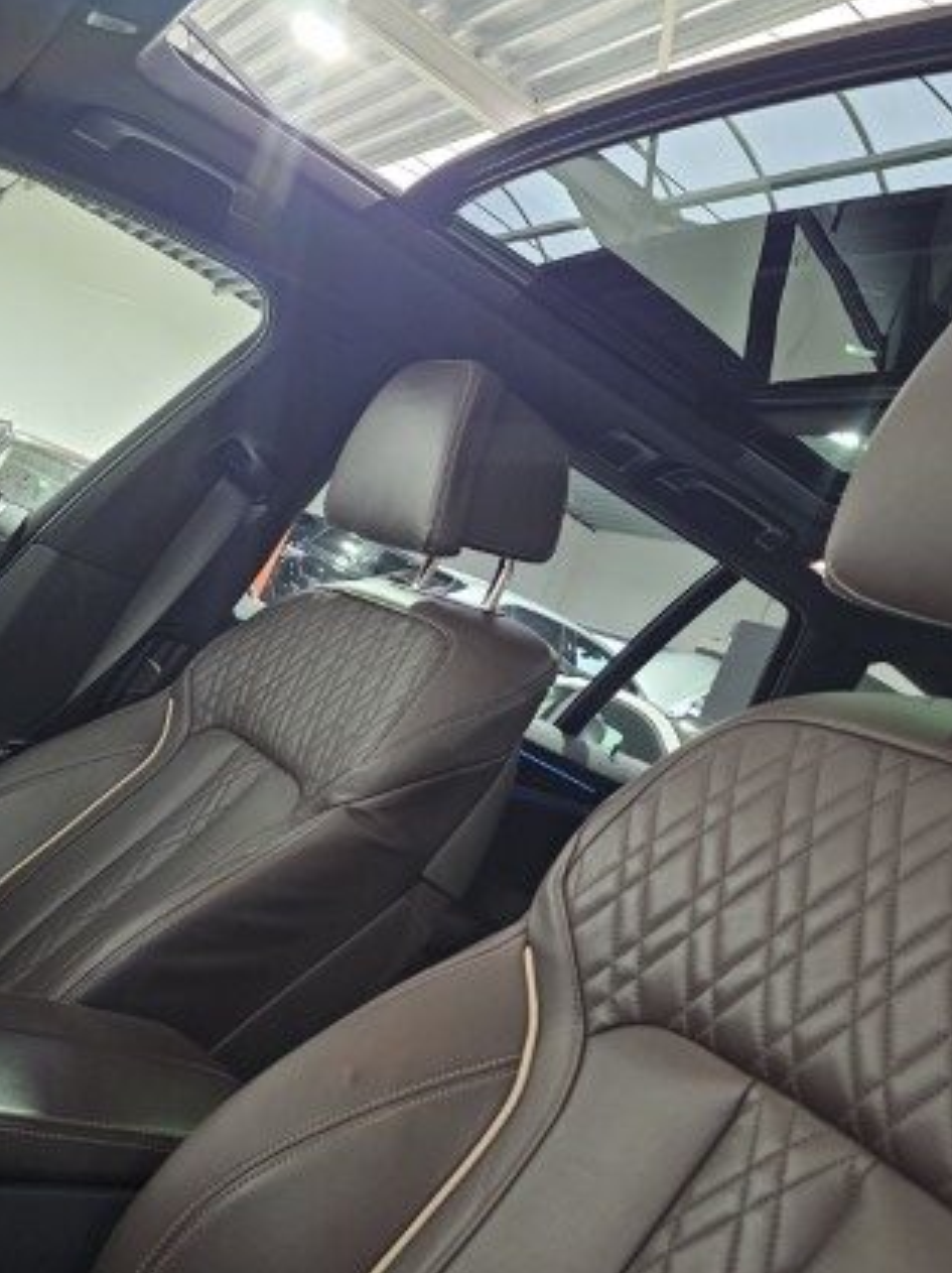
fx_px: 1285
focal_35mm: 35
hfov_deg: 40.5
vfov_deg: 52.7
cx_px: 547
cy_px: 620
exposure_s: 1/40.6
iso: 640
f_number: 1.7
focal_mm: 6.3
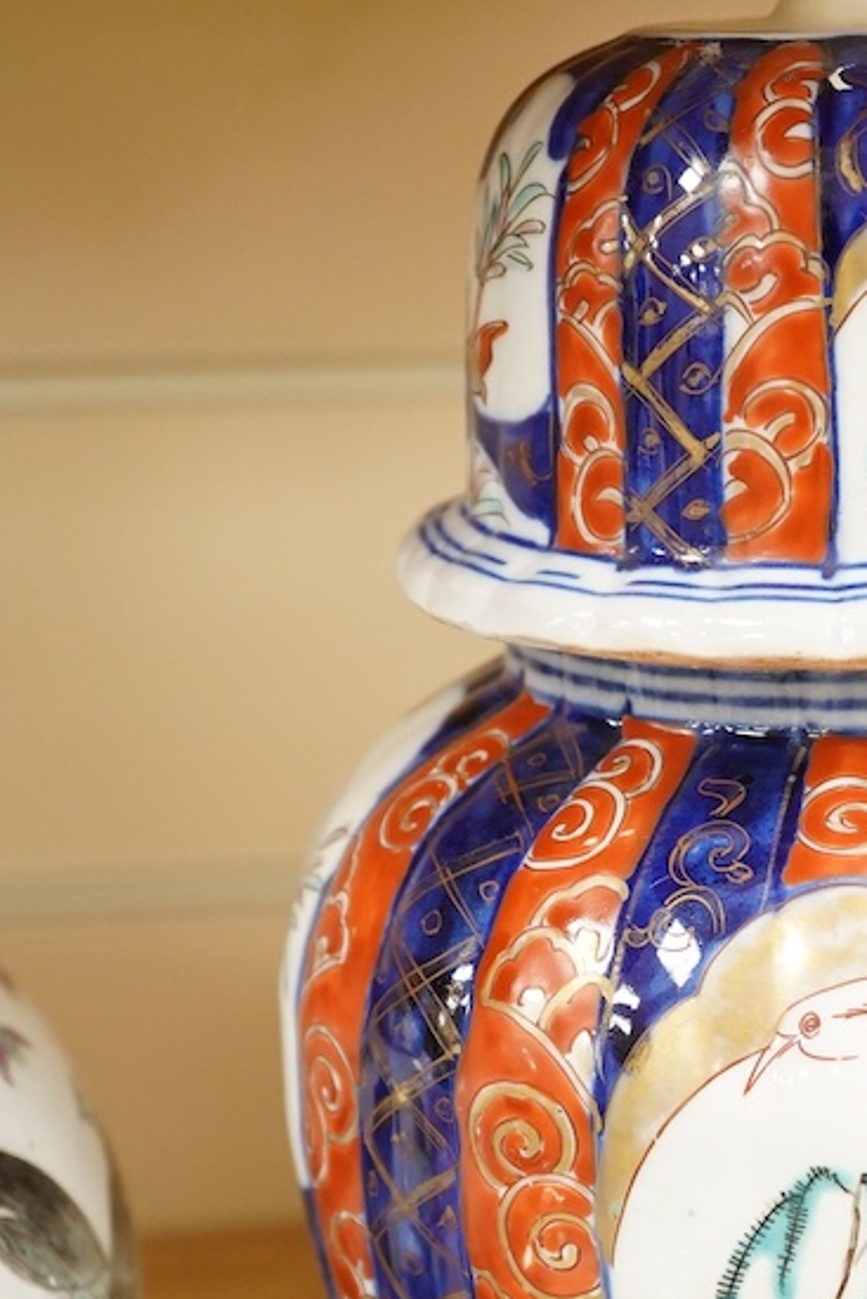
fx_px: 3321
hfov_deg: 14.7
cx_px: 836
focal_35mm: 92
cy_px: 925
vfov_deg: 22.0
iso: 2000
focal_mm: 30
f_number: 4
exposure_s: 1/125
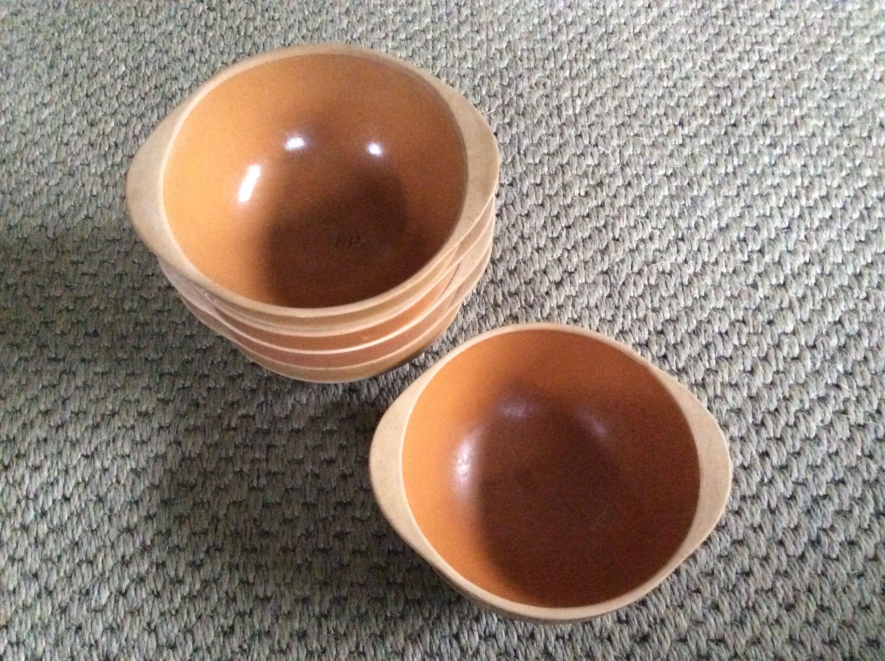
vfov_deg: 44.1
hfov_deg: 56.9
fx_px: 817
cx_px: 442
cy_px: 330
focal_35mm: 32
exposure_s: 1/17
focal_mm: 3.3
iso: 640
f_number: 2.4
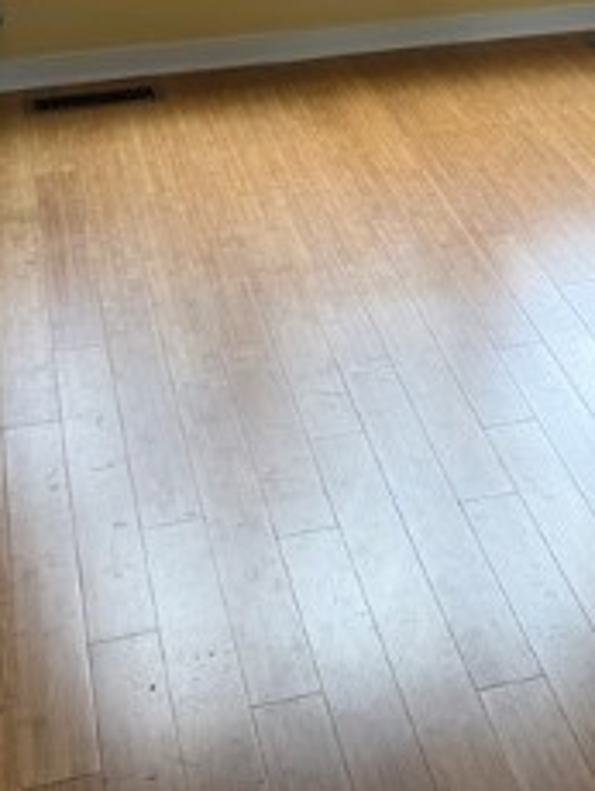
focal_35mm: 80
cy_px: -220
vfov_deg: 22.1
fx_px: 1830
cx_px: 678
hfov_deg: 17.7
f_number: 1.78
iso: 80
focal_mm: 6.76
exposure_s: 1/168
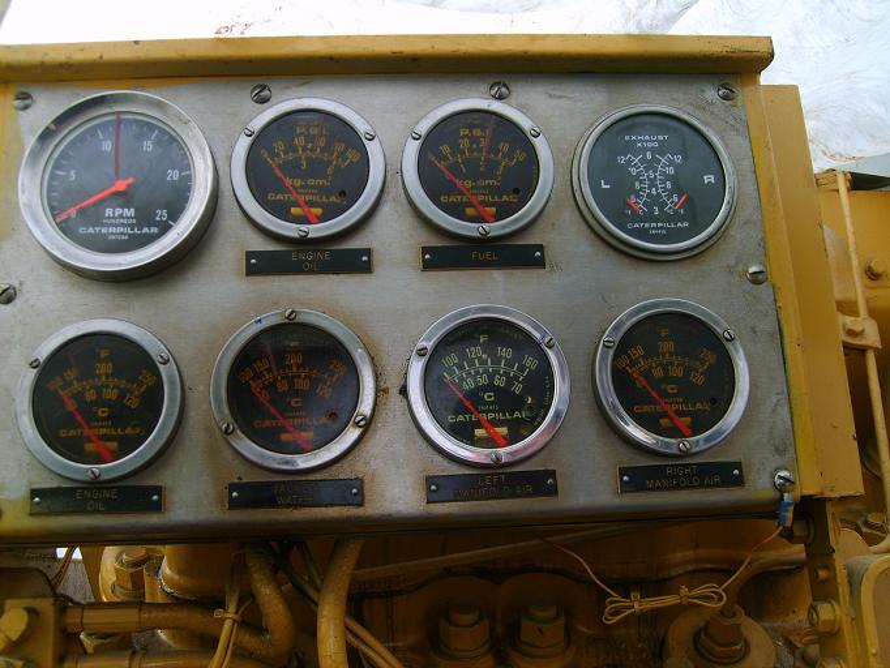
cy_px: 334
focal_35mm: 35
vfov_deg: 40.7
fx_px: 900
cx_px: 445
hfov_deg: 52.6
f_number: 2.8
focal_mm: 5.8
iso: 50
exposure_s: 1/250
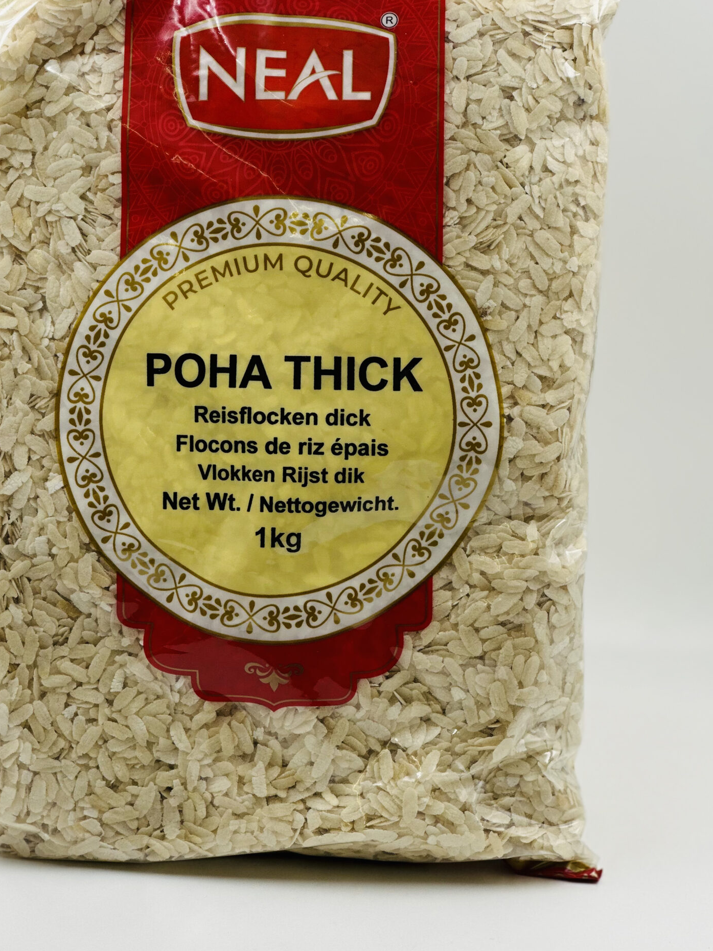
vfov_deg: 18.5
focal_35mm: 106
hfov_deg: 14.0
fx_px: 2911
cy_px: 407
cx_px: 268
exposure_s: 1/100
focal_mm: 9
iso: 20
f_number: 2.8
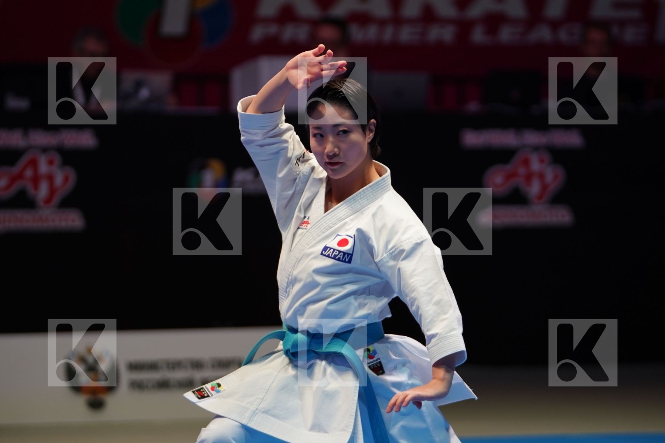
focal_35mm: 222
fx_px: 4101
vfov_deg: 6.2
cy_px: 222
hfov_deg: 9.3
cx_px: 332
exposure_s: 1/500
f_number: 2.8
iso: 640
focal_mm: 148
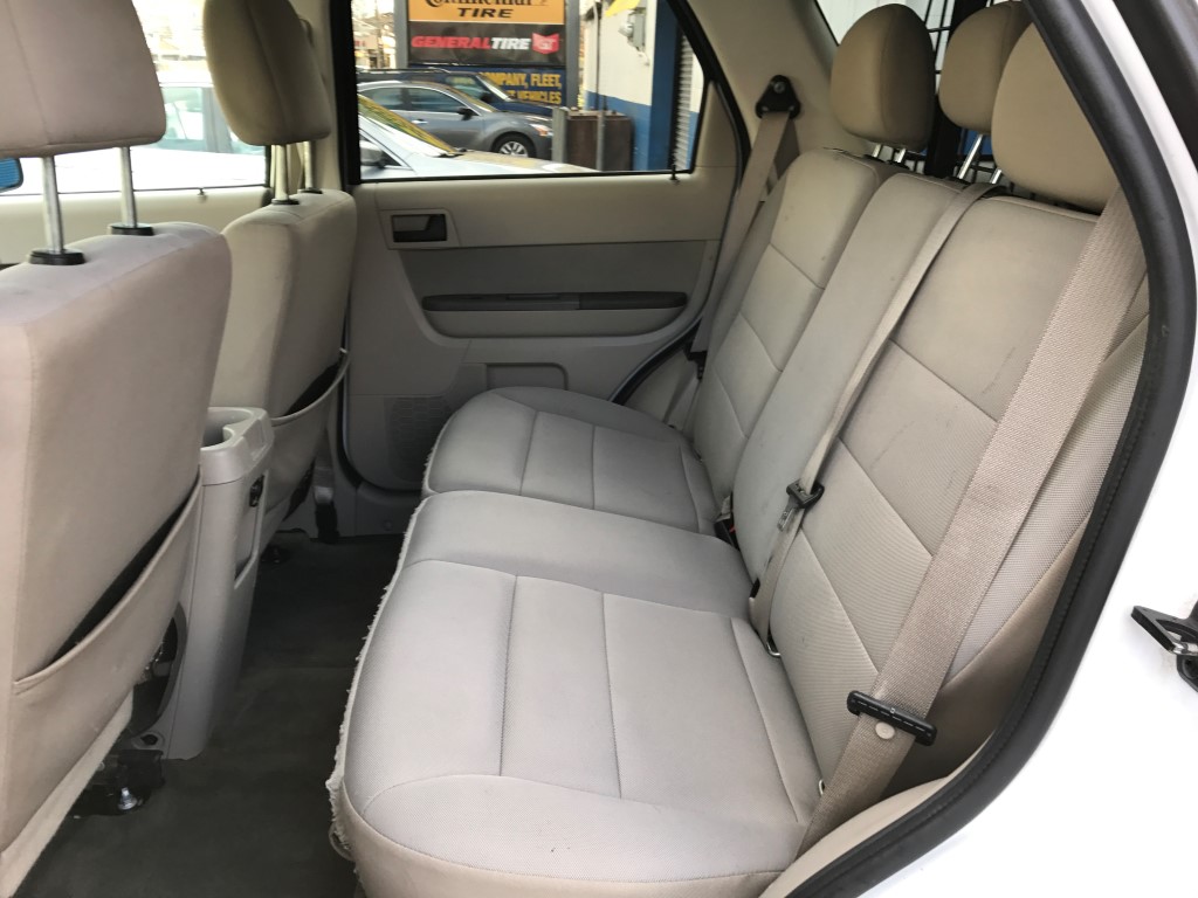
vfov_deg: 49.7
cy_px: 449
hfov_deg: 63.4
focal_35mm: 28
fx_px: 969
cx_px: 599
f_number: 1.8
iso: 25
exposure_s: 1/90
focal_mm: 3.99
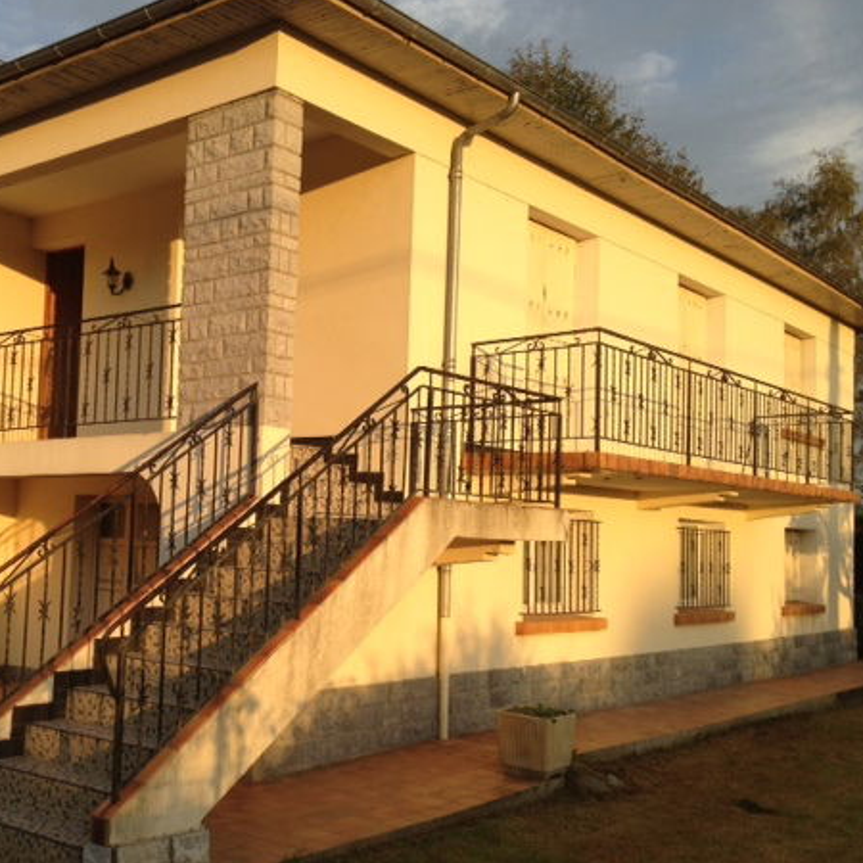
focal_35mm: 44
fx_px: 1241
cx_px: 263
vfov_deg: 38.3
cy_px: 449
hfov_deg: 37.8
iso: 64
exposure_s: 1/600
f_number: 2.4
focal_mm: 4.28
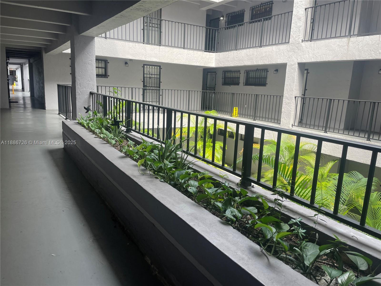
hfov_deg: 67.3
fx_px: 286
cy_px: 143
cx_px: 190
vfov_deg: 53.1
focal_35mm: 26
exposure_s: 1/187
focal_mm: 4.2
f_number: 1.6
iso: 32
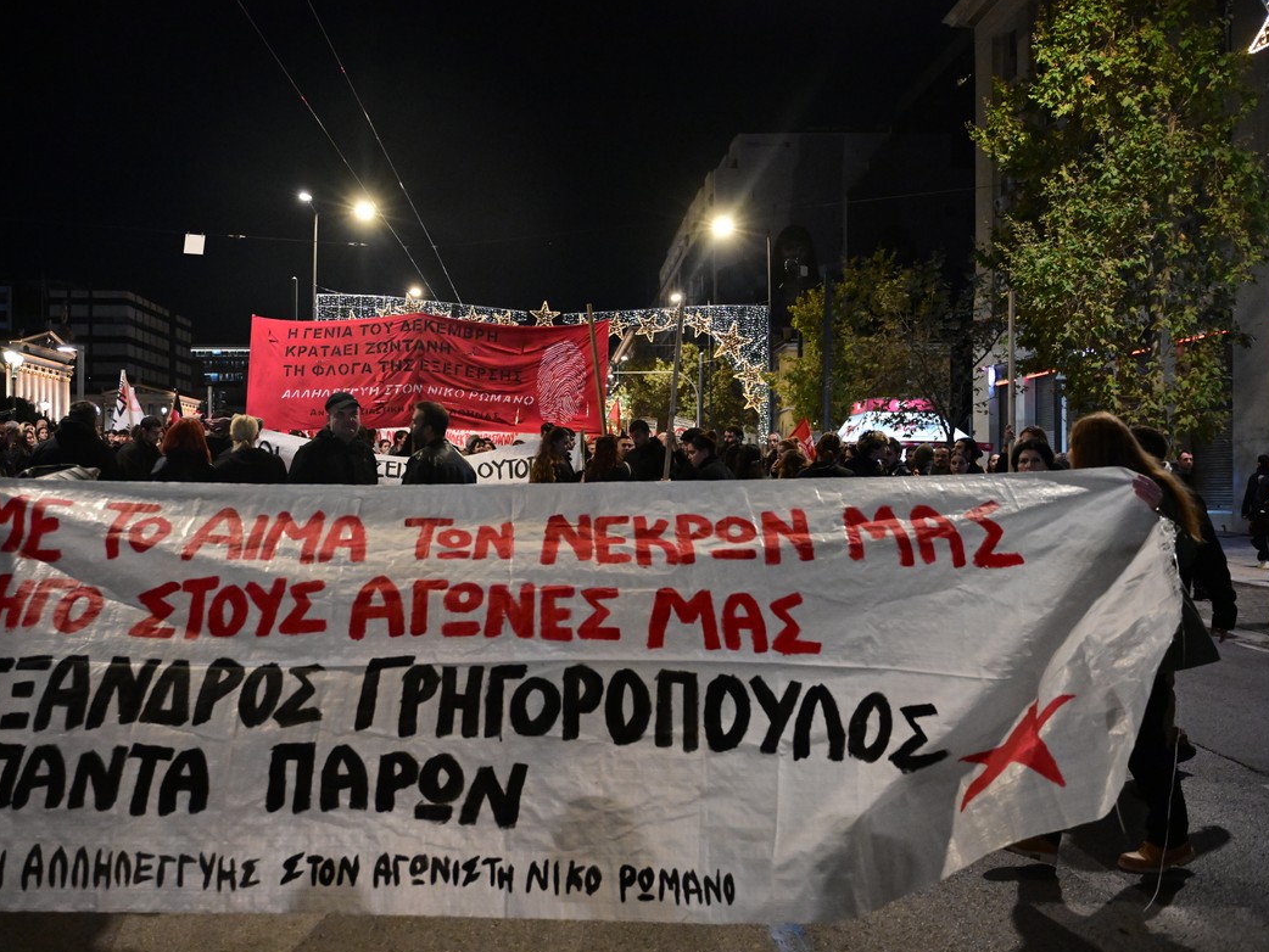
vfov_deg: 45.5
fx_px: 1137
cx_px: 550
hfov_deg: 58.1
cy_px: 482
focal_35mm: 31
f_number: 2.8
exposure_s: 1/250
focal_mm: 28
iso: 8000
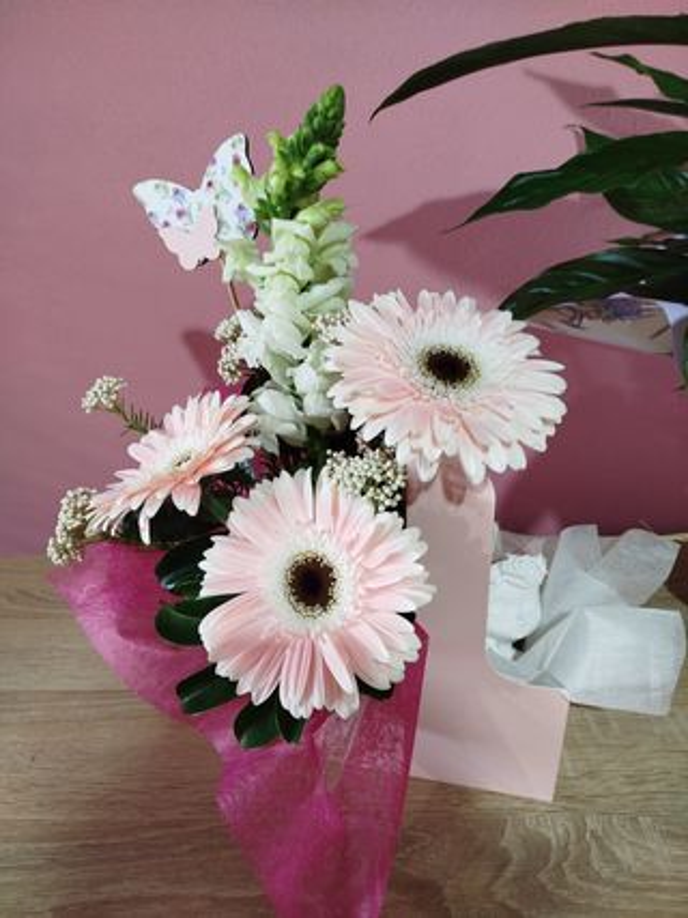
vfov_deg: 71.6
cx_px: 344
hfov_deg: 56.8
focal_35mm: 24
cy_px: 459
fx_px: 636
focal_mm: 5.31
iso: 500
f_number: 1.7
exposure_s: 1/33
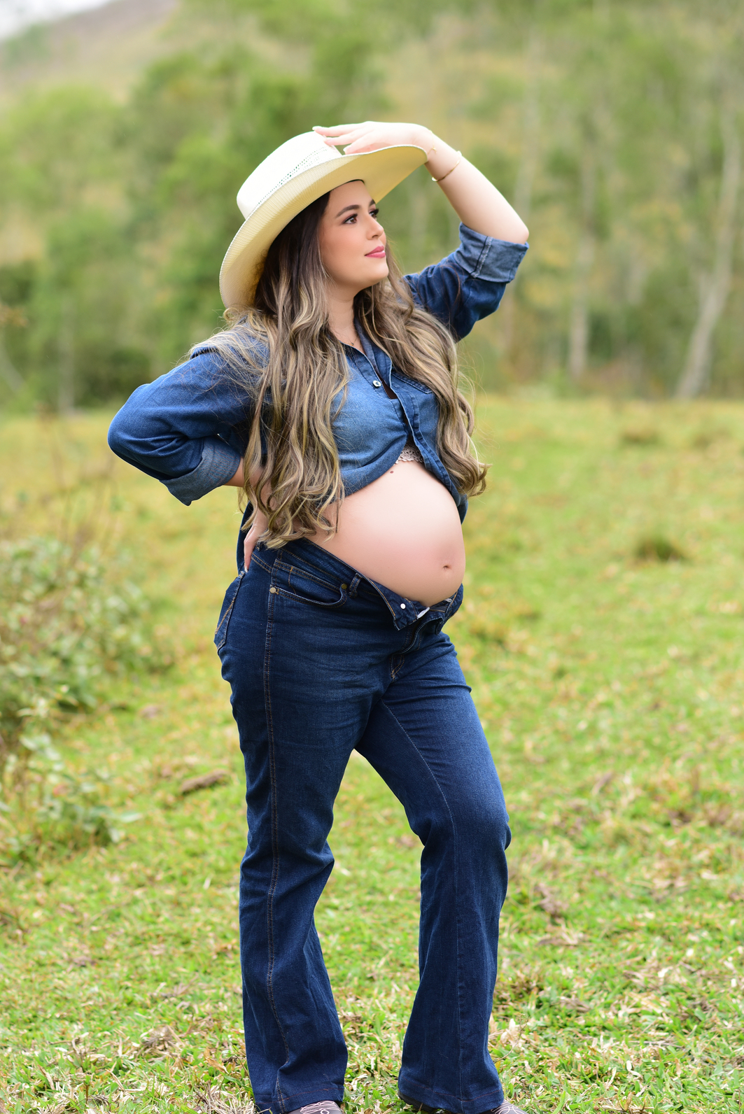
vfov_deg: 21.2
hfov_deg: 14.3
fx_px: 2973
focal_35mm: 96
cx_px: 349
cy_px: 572
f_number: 2.5
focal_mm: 85
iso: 100
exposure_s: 1/250
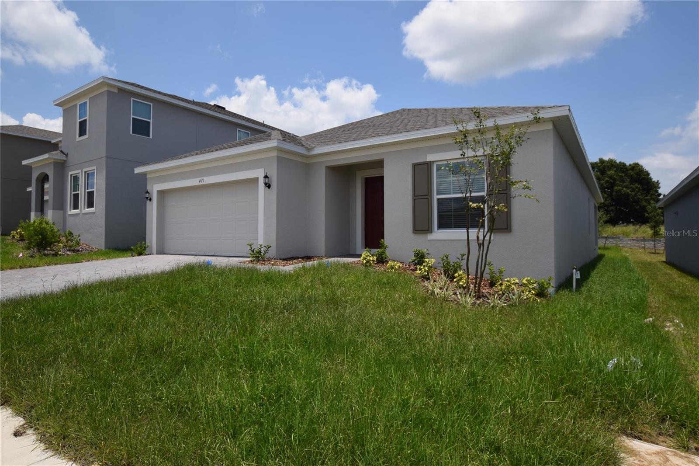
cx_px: 350
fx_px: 408
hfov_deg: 81.2
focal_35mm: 21
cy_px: 233
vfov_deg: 59.5
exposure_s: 1/400
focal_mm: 14
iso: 200
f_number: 10
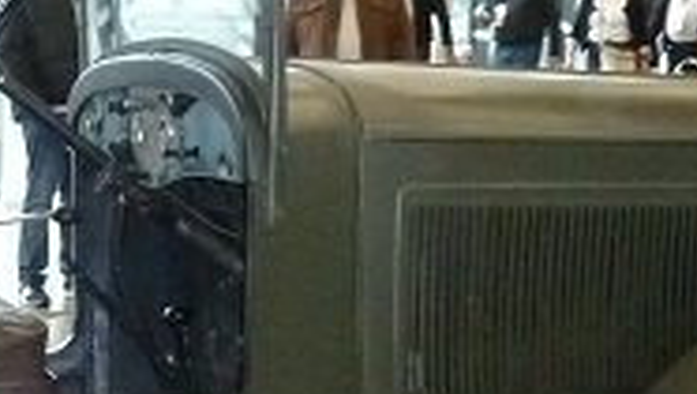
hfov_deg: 17.4
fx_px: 2164
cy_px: 552
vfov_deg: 10.1
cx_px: -146
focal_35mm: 117
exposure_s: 1/30
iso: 400
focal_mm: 4.1
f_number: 3.3
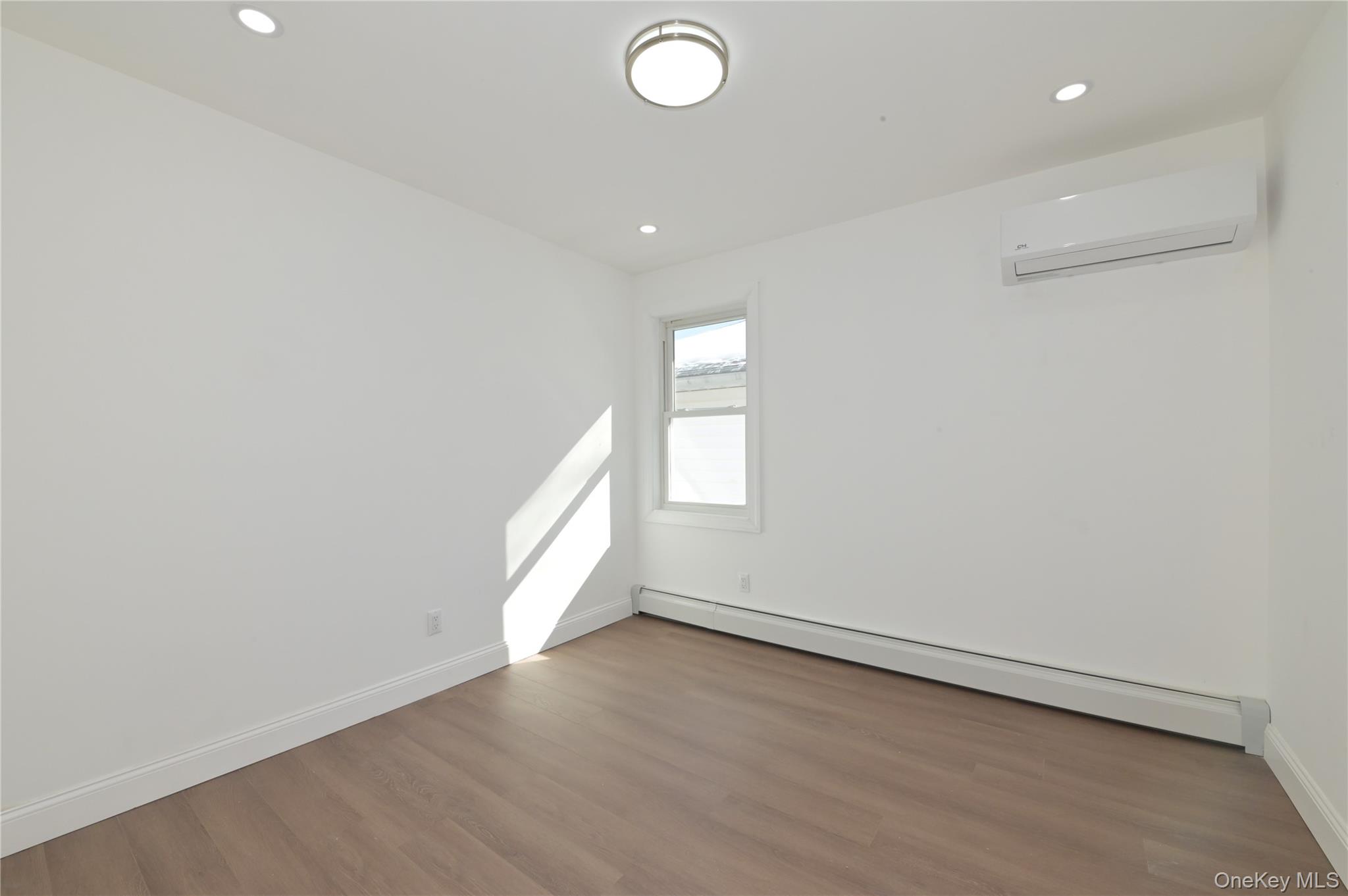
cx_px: 674
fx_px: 524
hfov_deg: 104.3
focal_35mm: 14
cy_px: 448
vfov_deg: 81.1
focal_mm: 14
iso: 1600
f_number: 16
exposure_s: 1/200
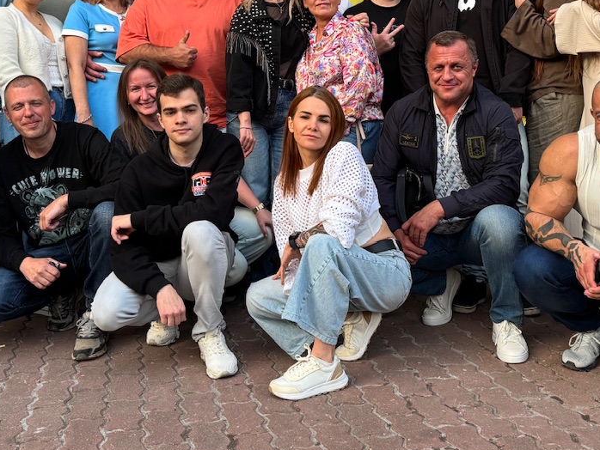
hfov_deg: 42.9
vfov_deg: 32.3
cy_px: 116
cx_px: 309
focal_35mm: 44
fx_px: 763
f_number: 1.78
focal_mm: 6.76
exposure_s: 1/121
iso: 200
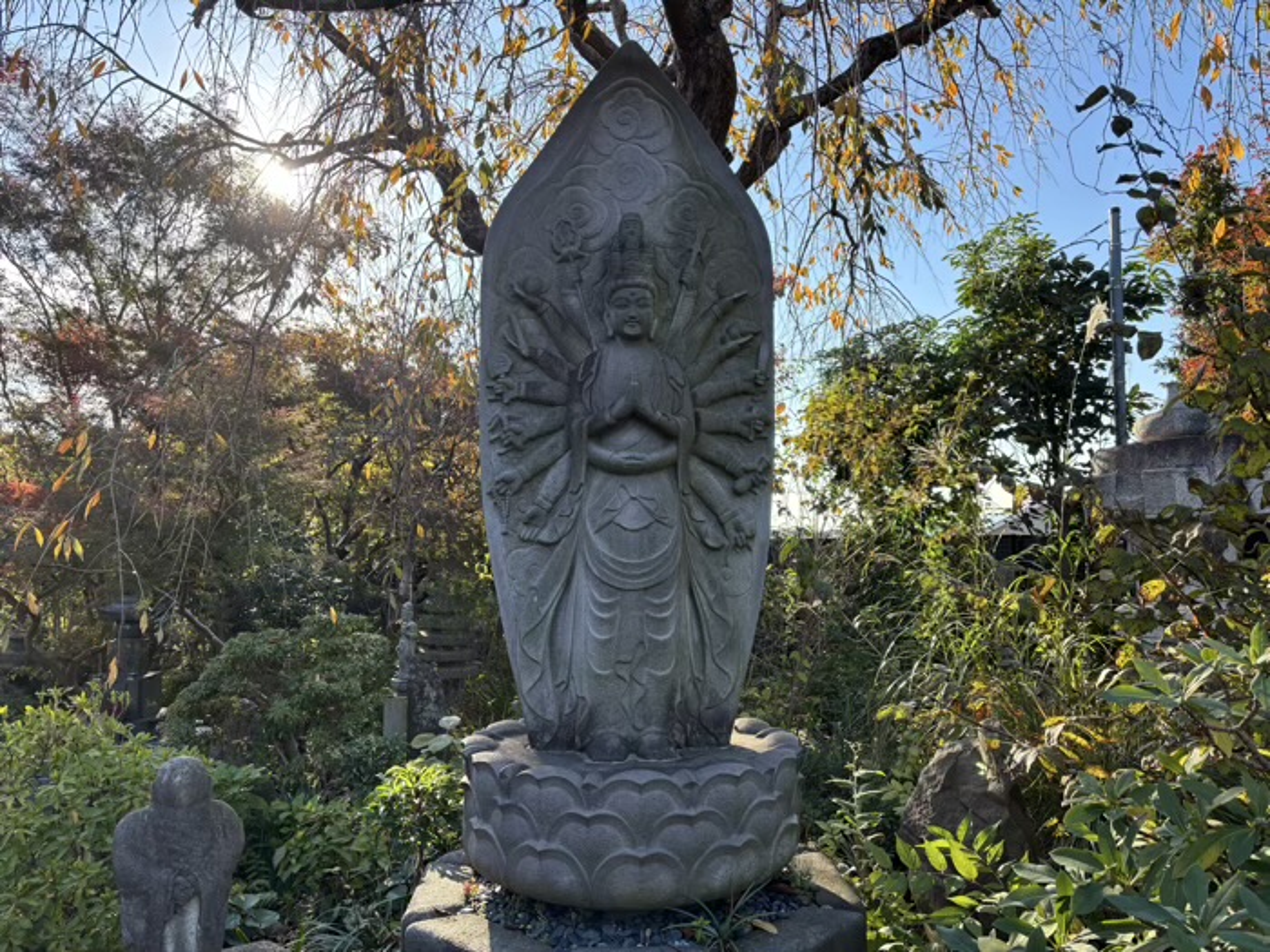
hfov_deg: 67.3
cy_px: 476
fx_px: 954
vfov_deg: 53.1
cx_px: 635
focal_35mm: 26
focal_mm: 5.96
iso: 50
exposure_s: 1/763
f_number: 1.6
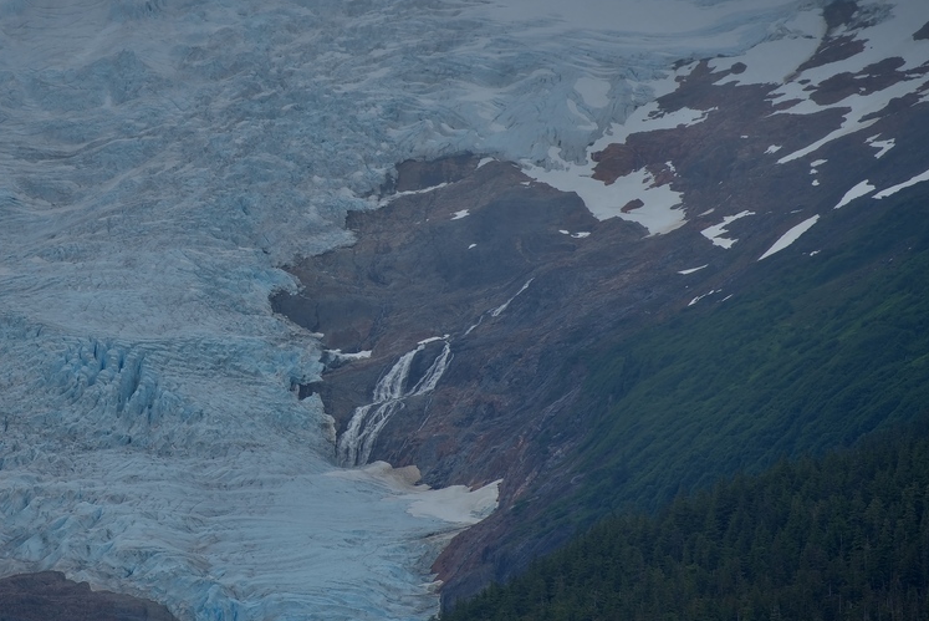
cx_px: 182
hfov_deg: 6.2
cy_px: 224
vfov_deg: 4.1
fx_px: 8624
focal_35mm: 334
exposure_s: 1/400
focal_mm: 195
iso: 100
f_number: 10
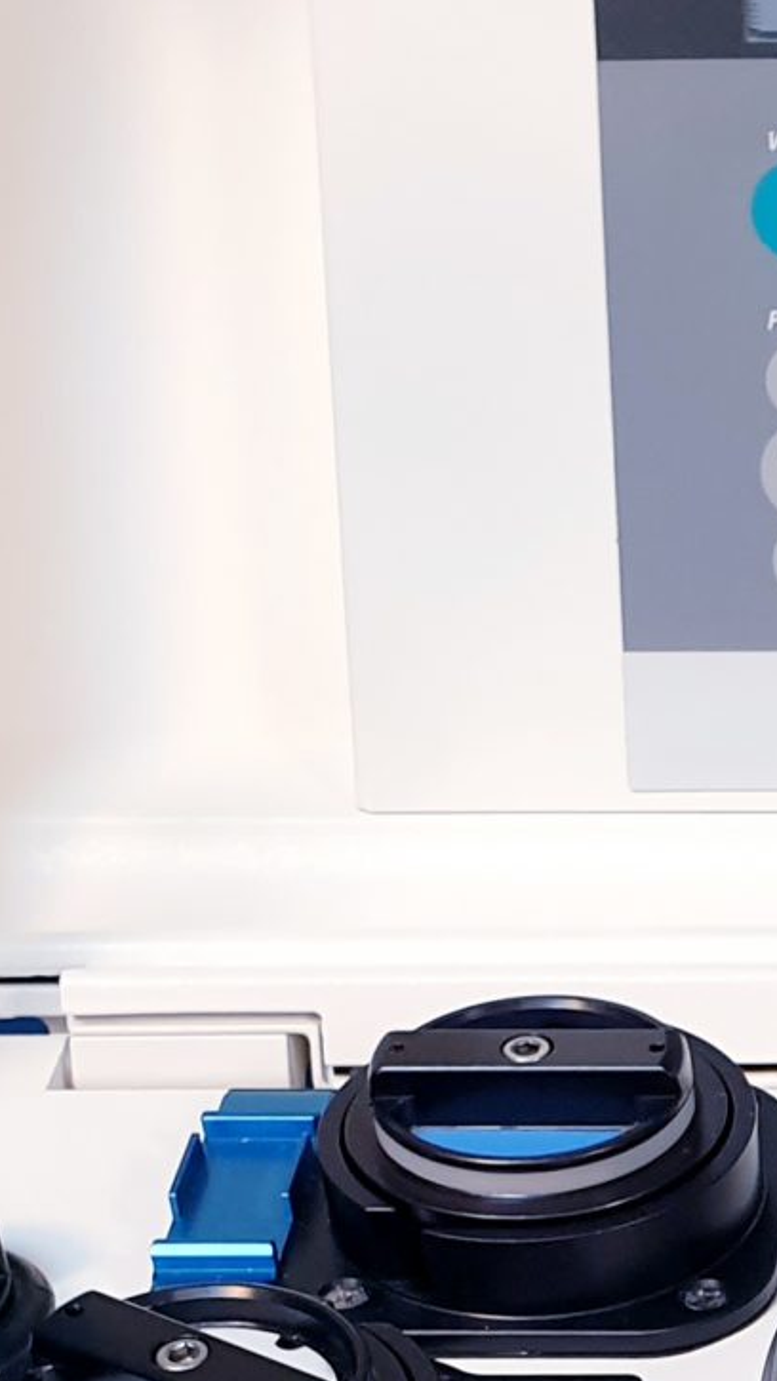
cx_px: 1244
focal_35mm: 100
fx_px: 3661
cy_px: 1707
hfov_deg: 11.5
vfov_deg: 19.9
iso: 160
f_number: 2.4
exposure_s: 1/50
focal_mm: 4.3
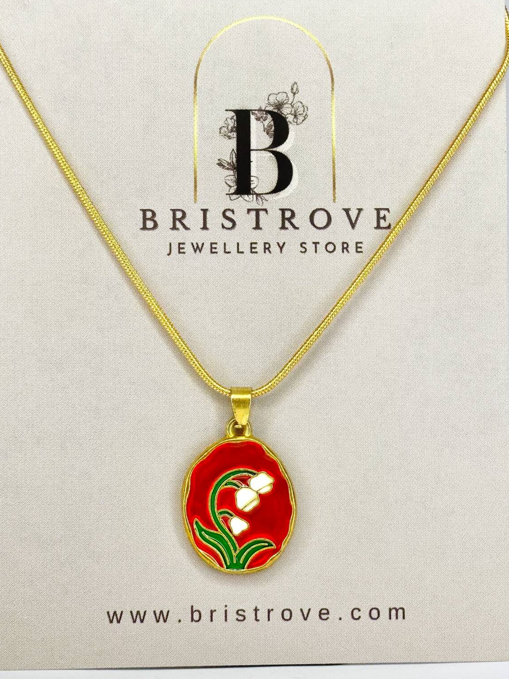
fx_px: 1725
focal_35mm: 88
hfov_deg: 16.8
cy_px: 268
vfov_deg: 22.2
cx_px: 247
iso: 64
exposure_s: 1/122
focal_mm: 6
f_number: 2
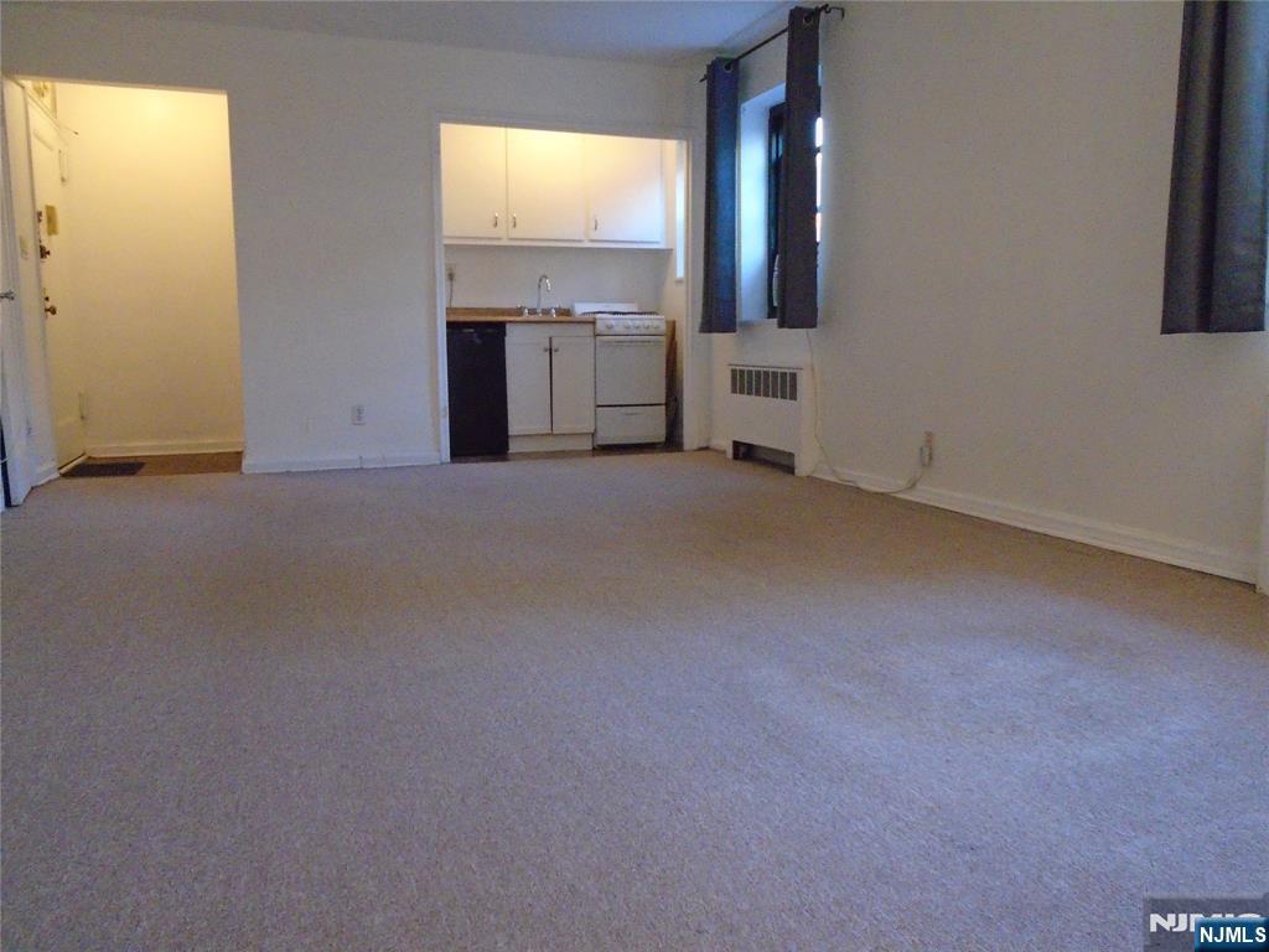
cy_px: 476
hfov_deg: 67.3
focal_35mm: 26
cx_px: 634
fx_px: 953
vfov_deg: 53.1
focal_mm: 4.6
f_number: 3.2
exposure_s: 1/50
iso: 800
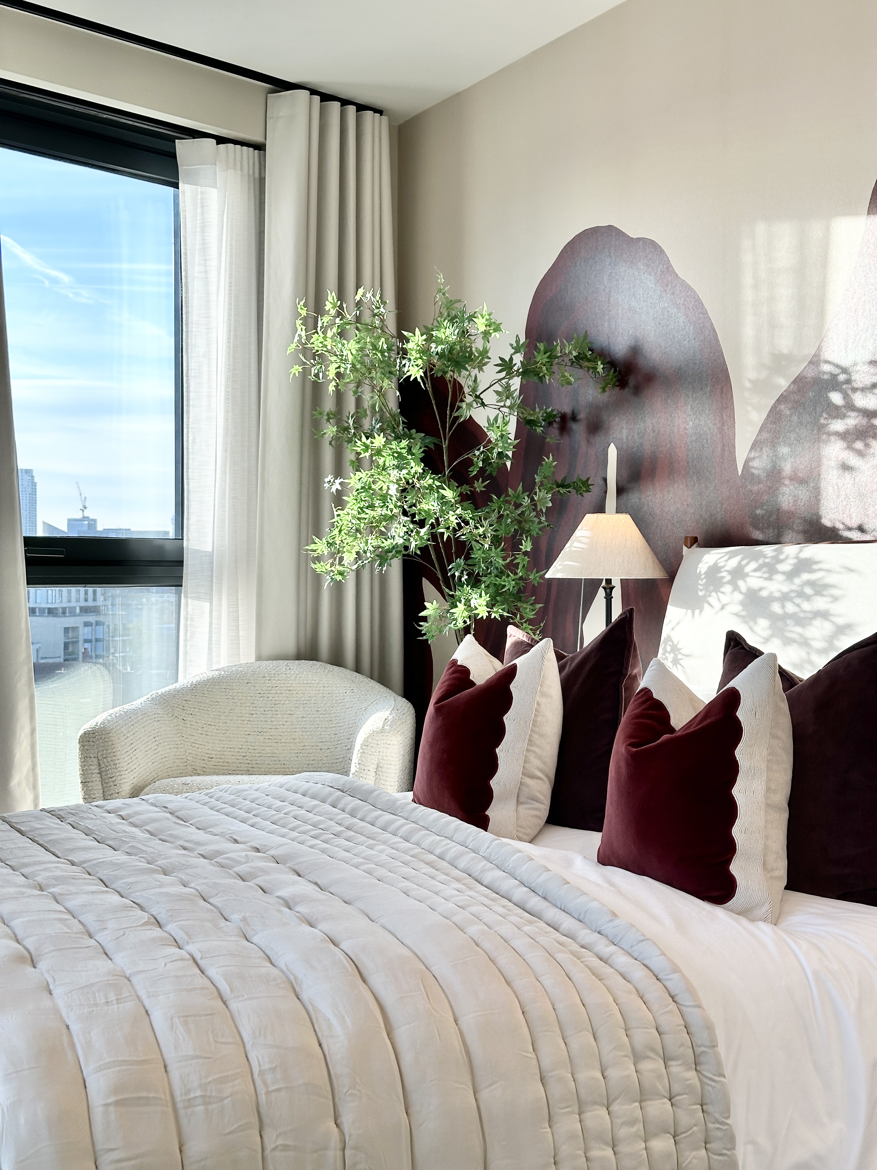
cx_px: 438
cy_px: 585
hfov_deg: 30.3
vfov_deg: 39.7
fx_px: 1621
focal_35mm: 48
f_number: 1.78
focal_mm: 6.86
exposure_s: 1/417
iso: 64
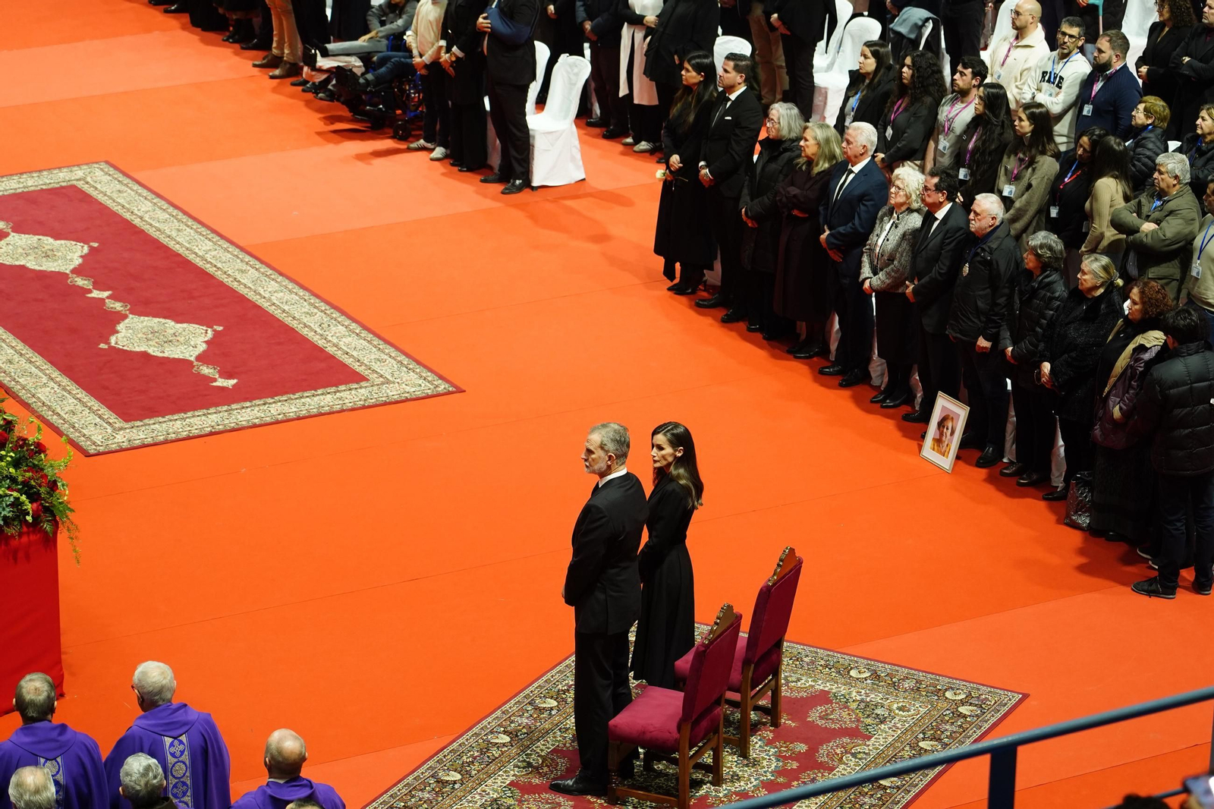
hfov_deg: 19.5
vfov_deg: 13.0
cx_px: 607
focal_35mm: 105
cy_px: 404
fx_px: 3540
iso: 1600
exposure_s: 1/320
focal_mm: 105
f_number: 4
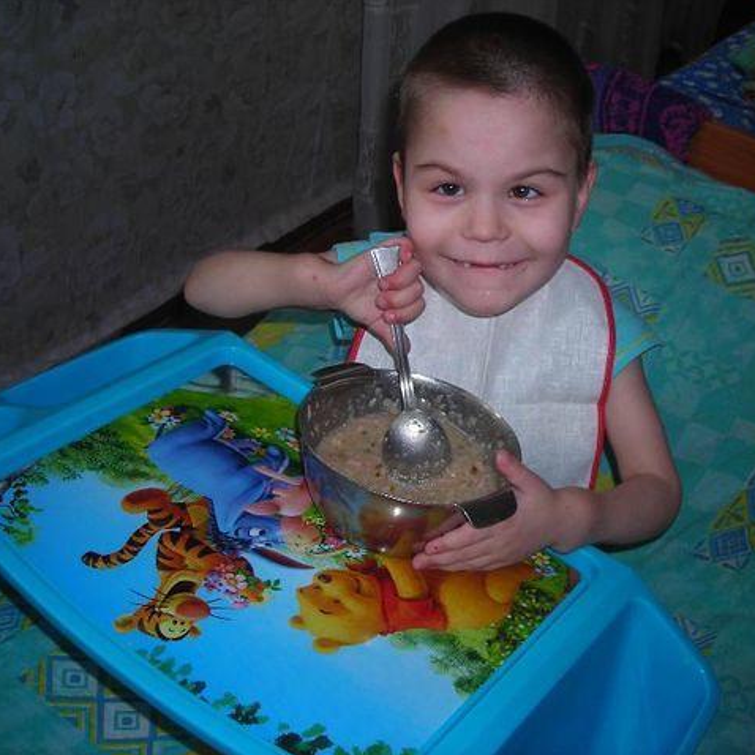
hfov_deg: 37.2
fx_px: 1110
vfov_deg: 37.6
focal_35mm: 45
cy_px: 378
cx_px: 490
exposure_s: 1/60.1
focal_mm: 6.3
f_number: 3.2
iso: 50
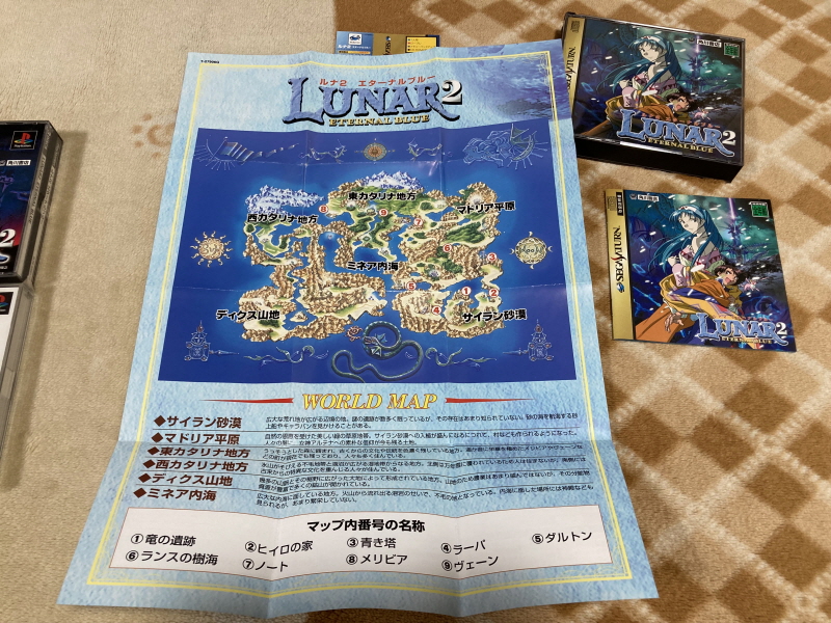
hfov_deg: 63.4
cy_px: 312
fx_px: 672
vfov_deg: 49.7
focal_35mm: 28
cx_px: 416
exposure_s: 1/50
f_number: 1.8
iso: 64
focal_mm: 3.99
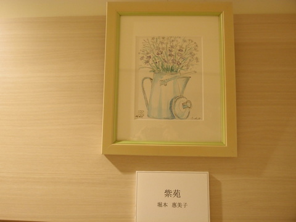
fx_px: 257
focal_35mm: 30
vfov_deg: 46.8
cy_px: 111
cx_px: 148
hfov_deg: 60.0
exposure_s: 1/13
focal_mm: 6.48
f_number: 1.8
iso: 200
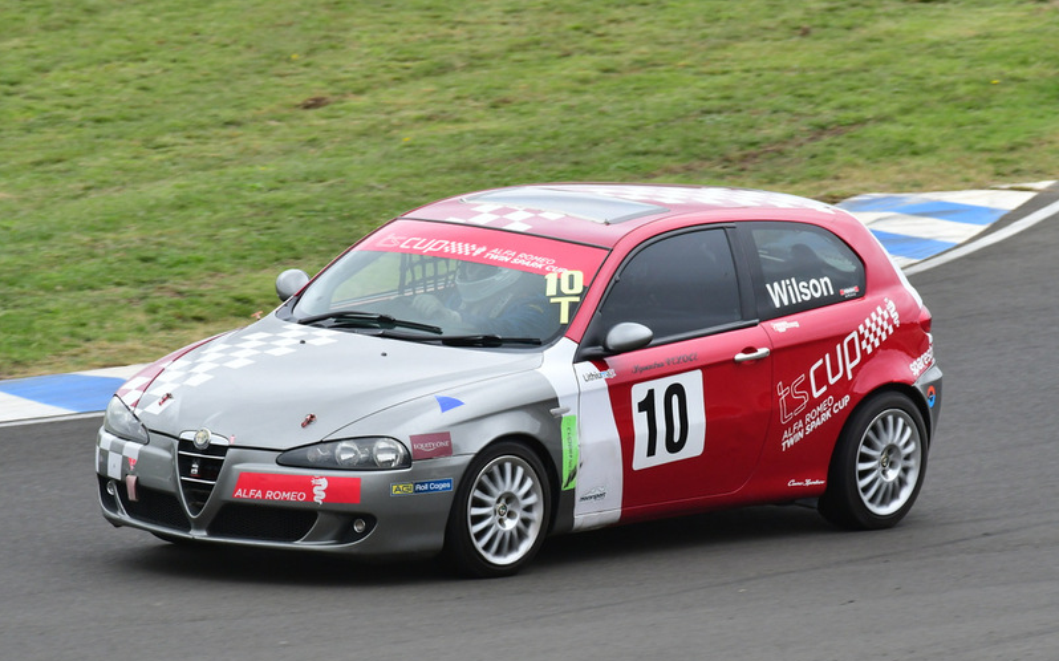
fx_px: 22127
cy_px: 332
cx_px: 530
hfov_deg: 2.7
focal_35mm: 767
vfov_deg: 1.7
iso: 1250
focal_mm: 500
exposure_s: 1/640
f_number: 11
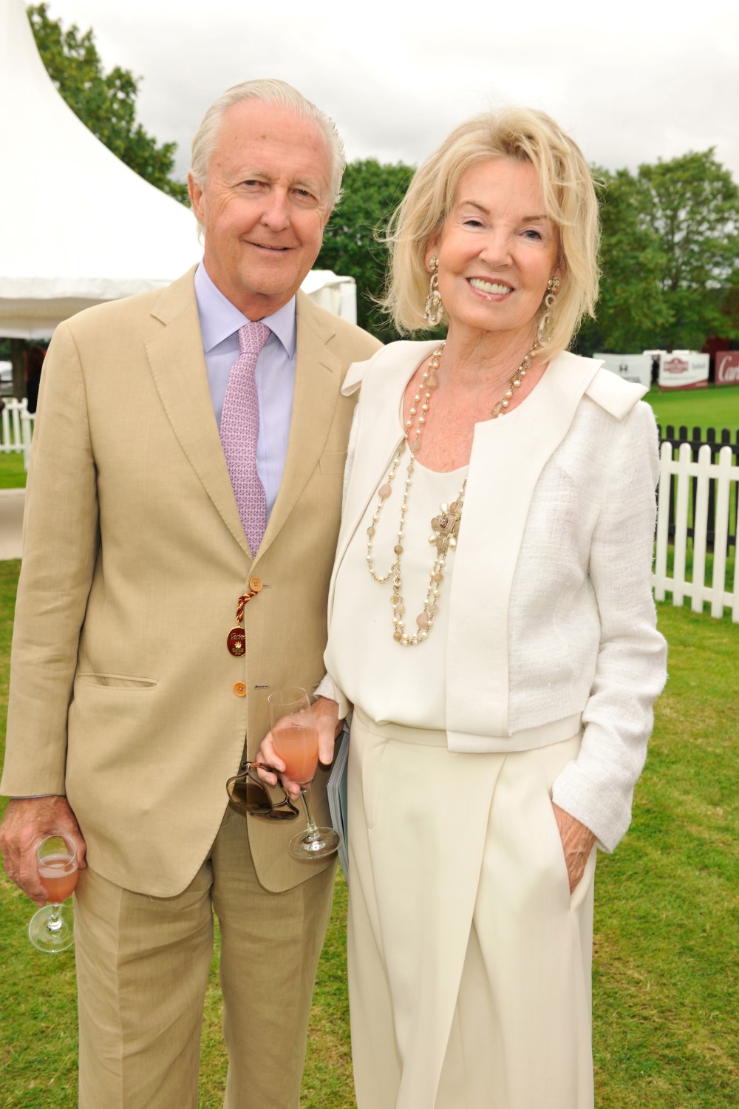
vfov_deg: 50.7
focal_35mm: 38
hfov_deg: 35.1
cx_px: 370
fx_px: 1170
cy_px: 554
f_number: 8
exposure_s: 1/160
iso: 160
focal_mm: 38
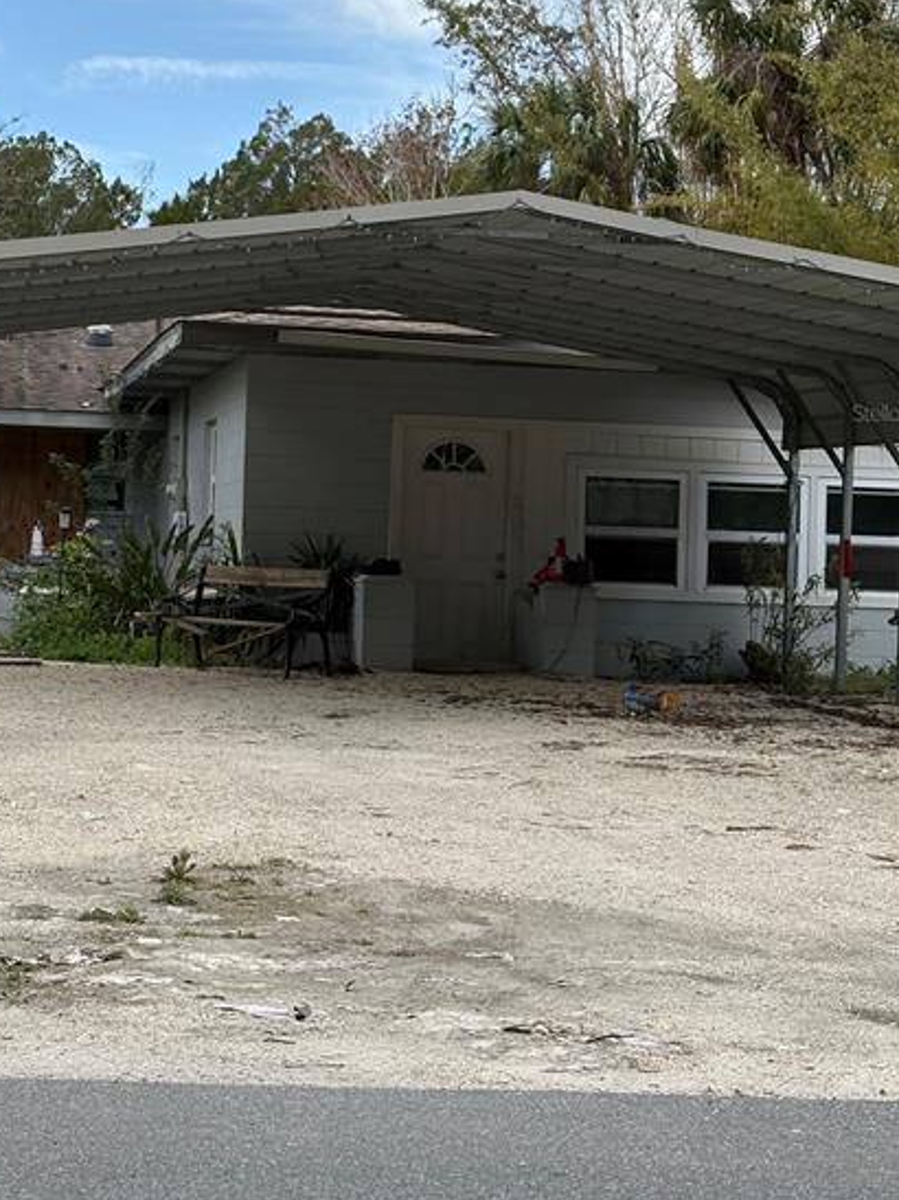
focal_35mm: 73
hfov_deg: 20.1
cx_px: 320
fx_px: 2529
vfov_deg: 26.5
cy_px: 412
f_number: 1.6
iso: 32
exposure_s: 1/2212
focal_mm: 5.96
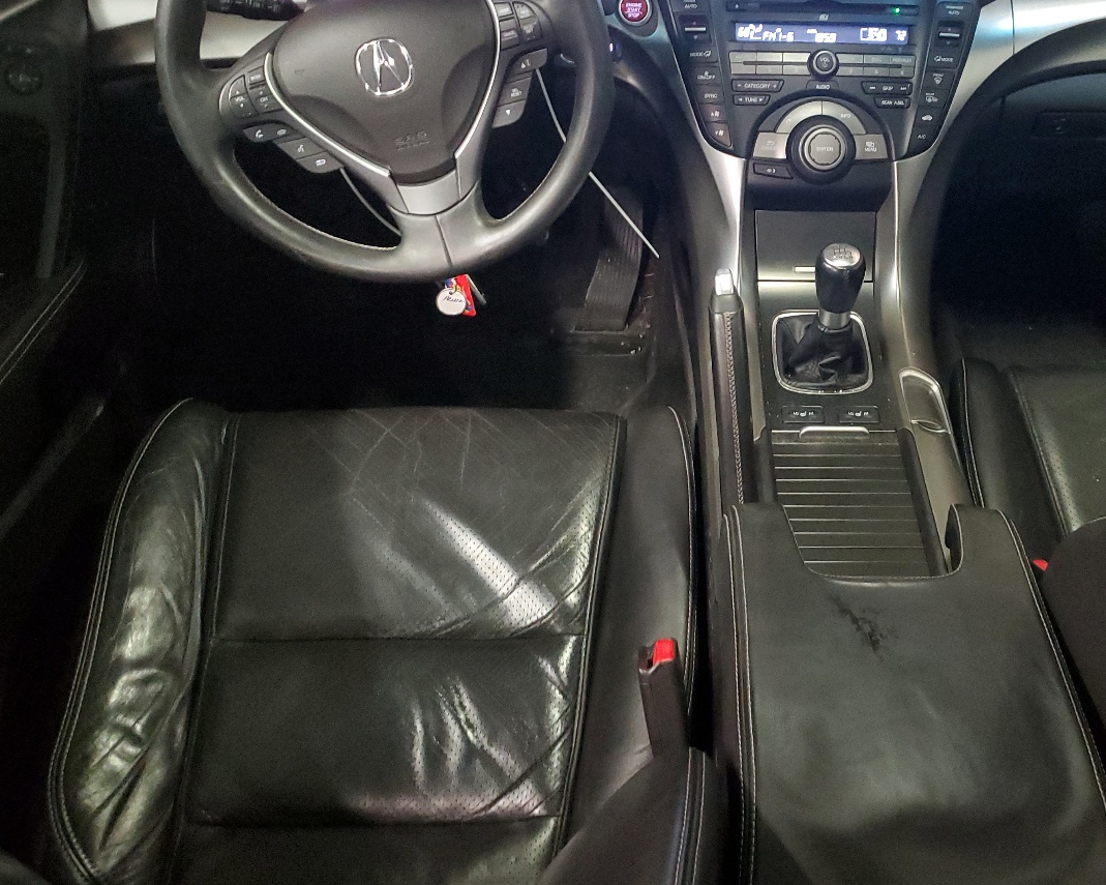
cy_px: 363
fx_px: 1244
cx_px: 755
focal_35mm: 38
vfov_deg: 39.0
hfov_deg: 47.0
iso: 487
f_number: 1.5
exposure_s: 1/15
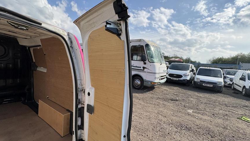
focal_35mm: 16
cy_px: 74
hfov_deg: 99.3
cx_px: 120
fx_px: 106
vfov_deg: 67.0
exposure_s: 1/1277
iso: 64
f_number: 2.2
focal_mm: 2.22
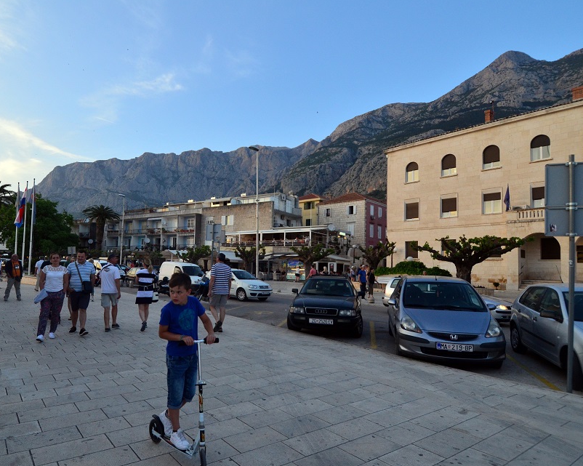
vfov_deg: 65.5
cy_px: 235
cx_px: 229
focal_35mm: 21
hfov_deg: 76.6
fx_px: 362
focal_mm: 12
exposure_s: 1/320
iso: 800
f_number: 6.3
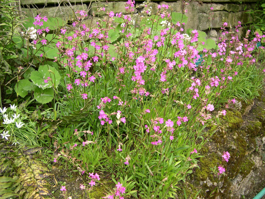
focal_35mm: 38
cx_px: 132
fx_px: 291
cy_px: 100
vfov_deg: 37.7
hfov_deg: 49.0
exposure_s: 1/177
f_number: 2.8
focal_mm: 8
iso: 100
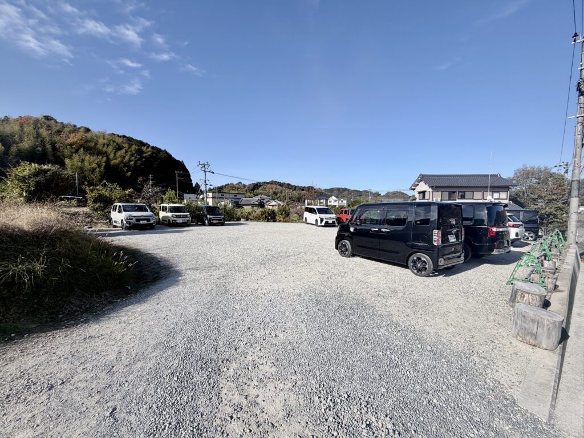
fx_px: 236
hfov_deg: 102.1
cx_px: 292
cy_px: 219
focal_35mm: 14
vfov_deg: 85.7
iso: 20
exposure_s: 1/853
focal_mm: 2.22
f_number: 2.2
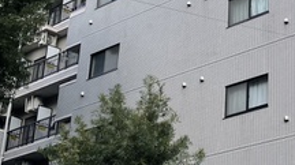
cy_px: 43
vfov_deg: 13.1
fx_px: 719
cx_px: 280
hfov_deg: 22.5
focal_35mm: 92
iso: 32
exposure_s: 1/1289
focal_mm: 4.2
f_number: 1.6
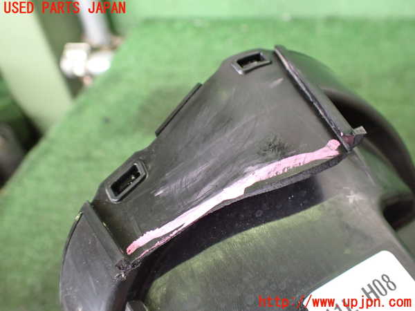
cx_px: 208
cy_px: 156
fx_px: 360
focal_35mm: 30
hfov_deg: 60.0
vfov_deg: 46.8
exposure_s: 1/60
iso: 800
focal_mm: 5.4
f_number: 2.3
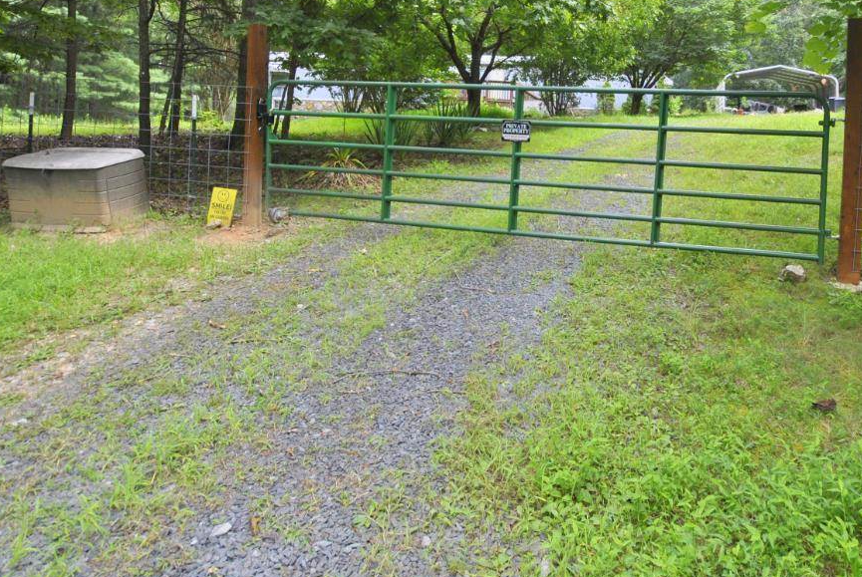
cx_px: 514
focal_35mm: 26
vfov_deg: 48.0
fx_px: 623
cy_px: 150
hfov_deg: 68.7
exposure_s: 1/125
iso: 180
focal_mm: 10
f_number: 5.6
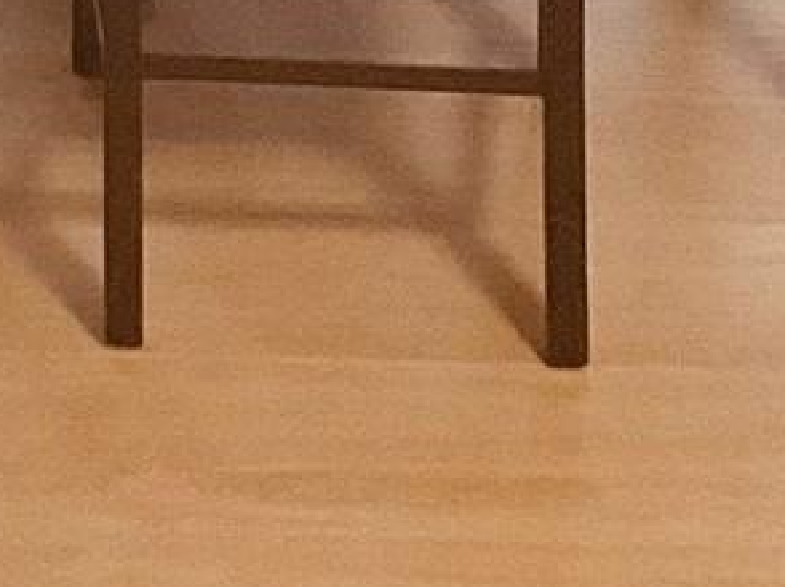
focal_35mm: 158
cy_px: -889
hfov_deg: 12.4
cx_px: -19
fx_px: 3580
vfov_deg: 8.5
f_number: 1.8
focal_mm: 3
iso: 50
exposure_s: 1/60
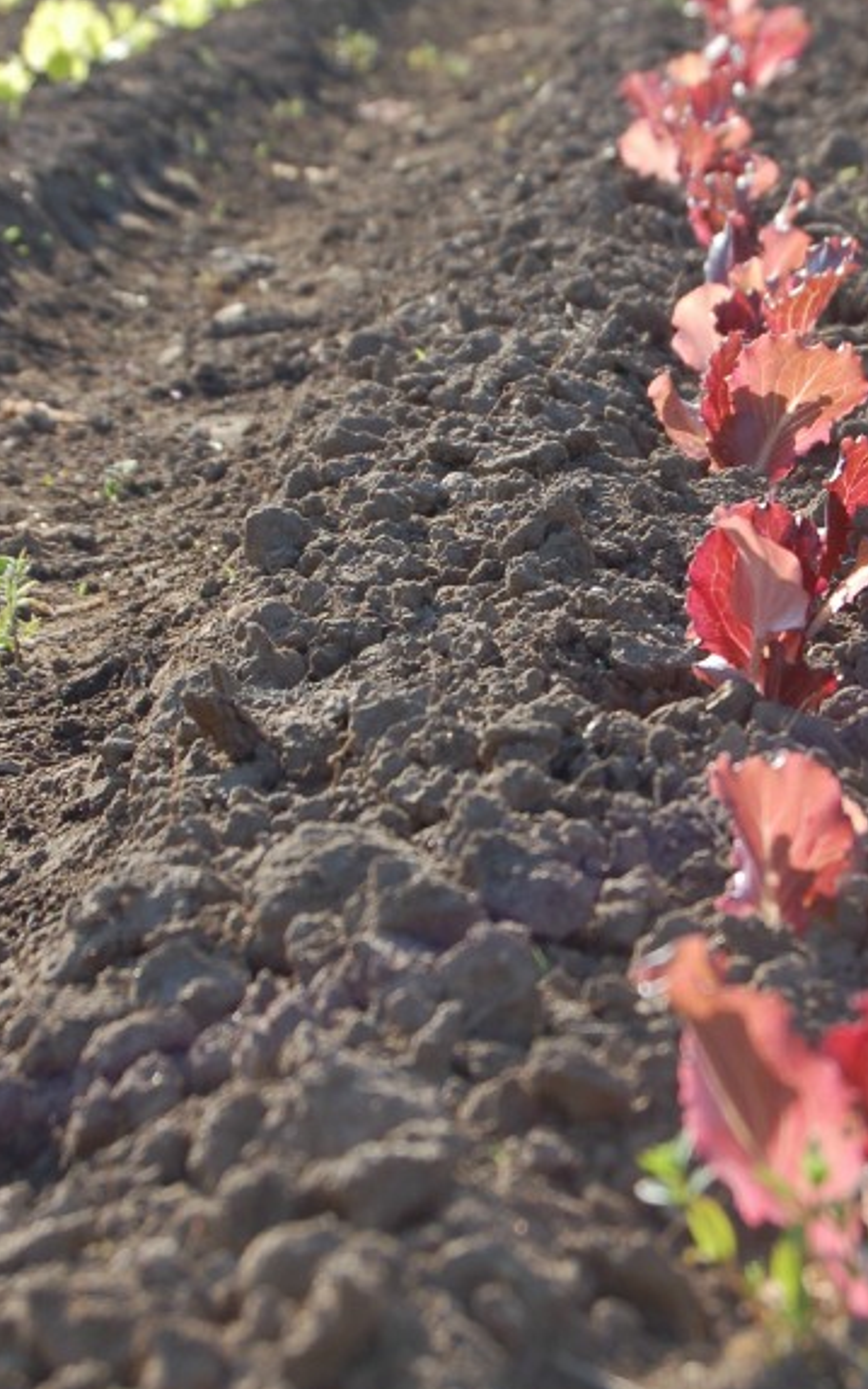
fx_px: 5671
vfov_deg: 13.9
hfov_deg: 8.7
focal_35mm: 150
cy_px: 612
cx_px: 658
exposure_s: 1/200
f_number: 7.1
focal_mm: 55
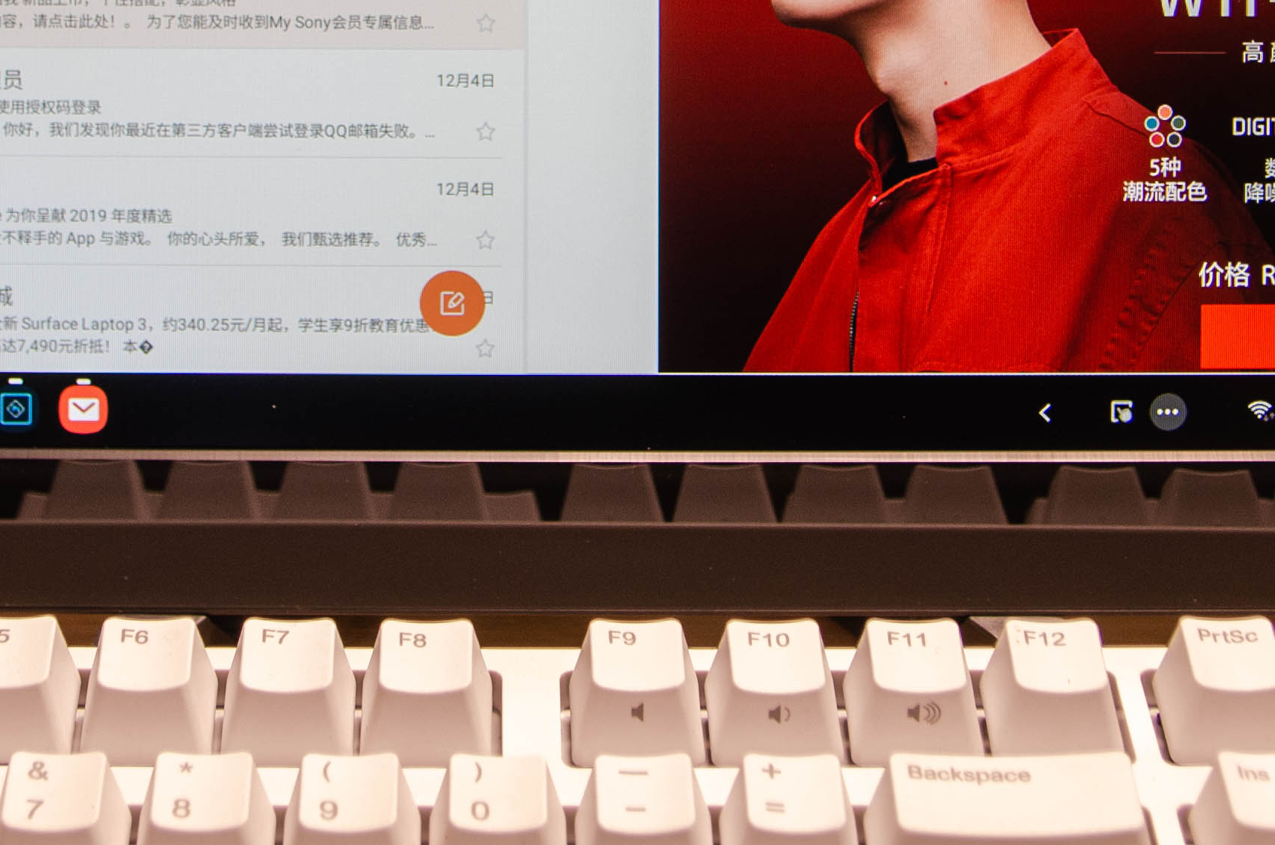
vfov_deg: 13.8
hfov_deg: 21.5
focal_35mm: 95
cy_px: -261
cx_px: 508
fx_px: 3358
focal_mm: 22
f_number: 3.5
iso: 200
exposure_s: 1/30
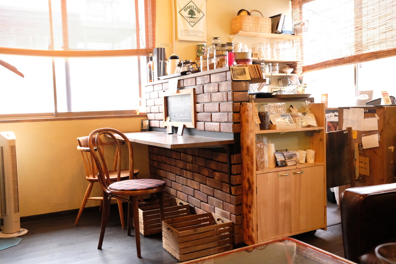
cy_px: 129
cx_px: 200
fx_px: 396
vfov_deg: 36.9
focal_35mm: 36
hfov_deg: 53.1
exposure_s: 1/60
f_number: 5.6
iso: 10000
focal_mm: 23
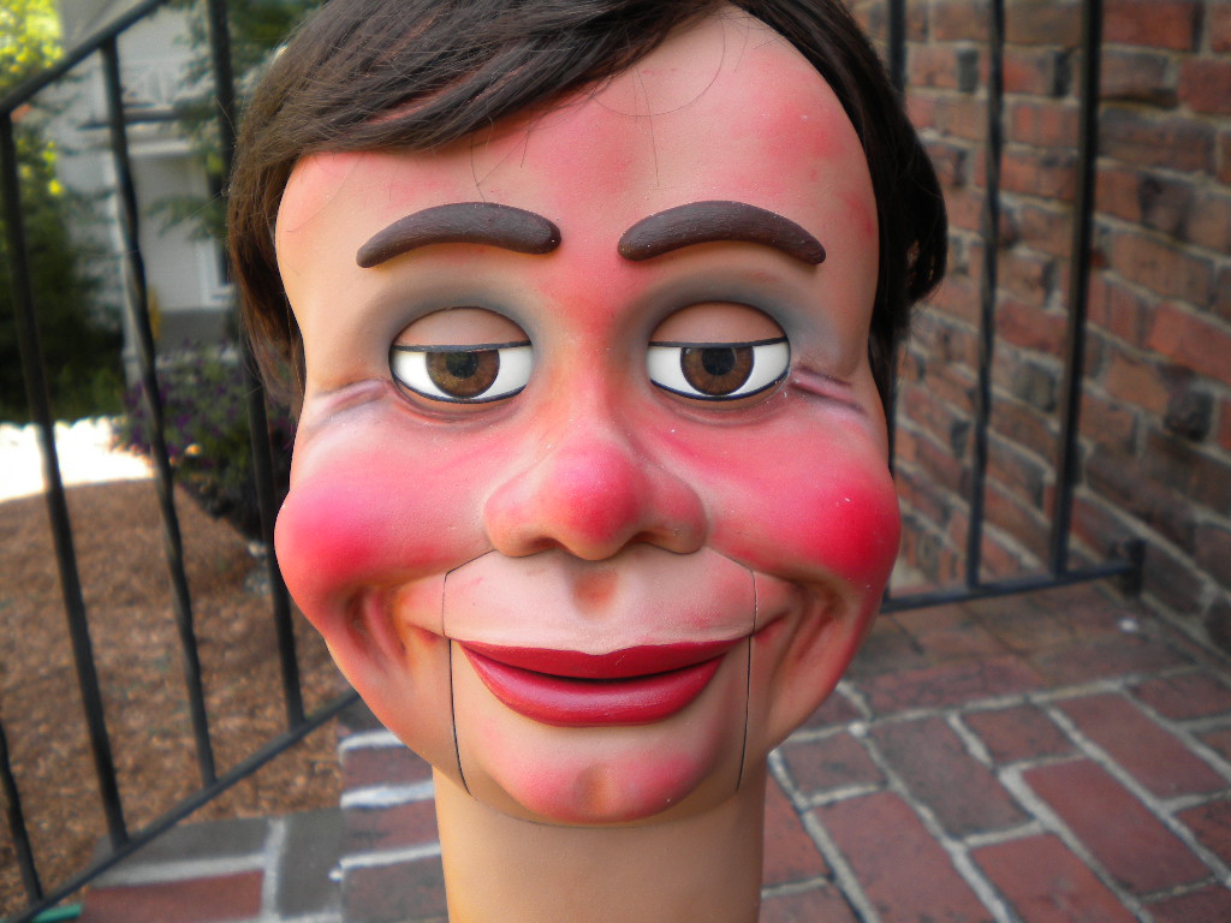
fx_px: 1245
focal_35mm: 35
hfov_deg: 52.6
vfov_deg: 40.7
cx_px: 616
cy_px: 462
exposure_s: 1/116
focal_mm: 6.3
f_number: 3.1
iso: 80
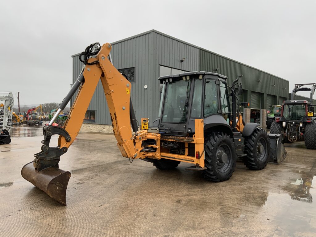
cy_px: 118
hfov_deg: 61.7
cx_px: 158
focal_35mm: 29
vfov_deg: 48.2
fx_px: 265
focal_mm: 3
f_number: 1.8
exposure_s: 1/122
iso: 20
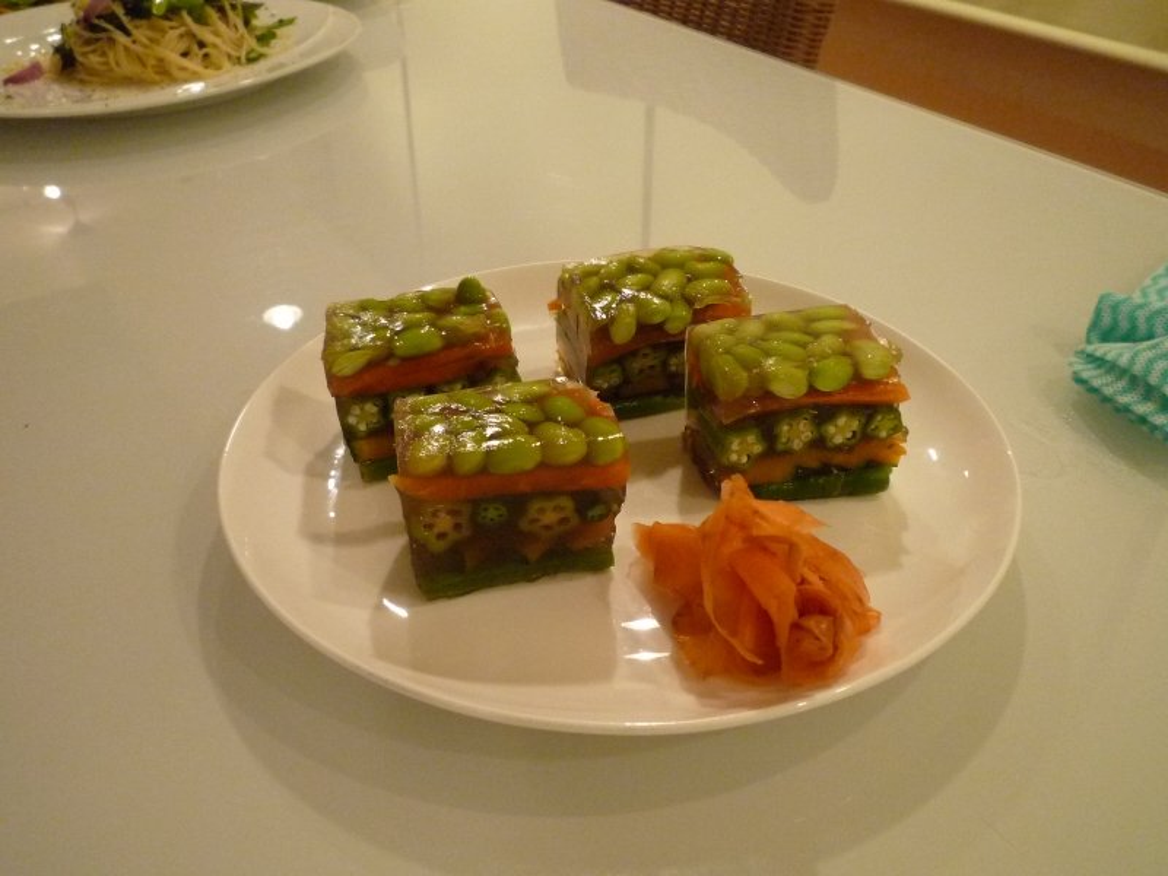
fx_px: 1012
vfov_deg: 46.8
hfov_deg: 60.0
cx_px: 584
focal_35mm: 30
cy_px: 438
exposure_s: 1/30
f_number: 2.8
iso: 400
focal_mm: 4.4
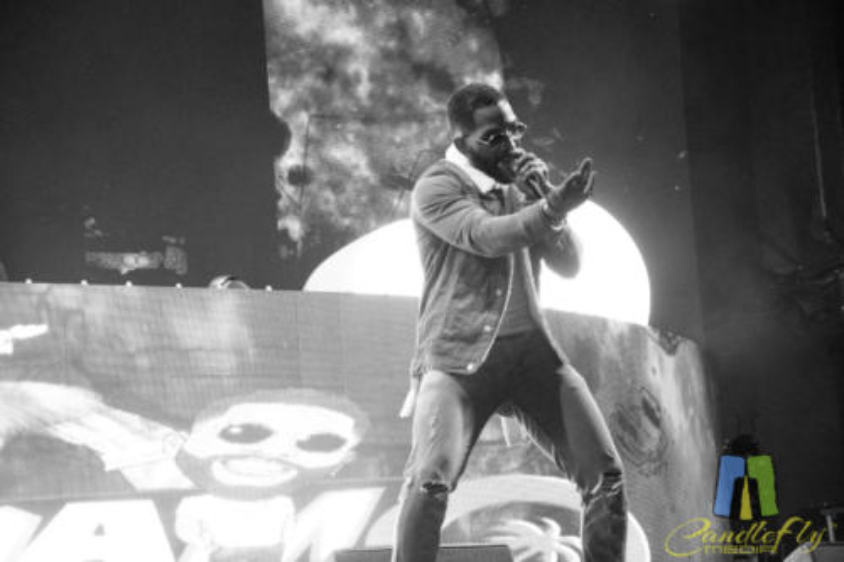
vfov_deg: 12.2
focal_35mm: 112
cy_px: 281
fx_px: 2625
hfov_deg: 18.3
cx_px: 422
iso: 560
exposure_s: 1/250
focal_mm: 75
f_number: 5
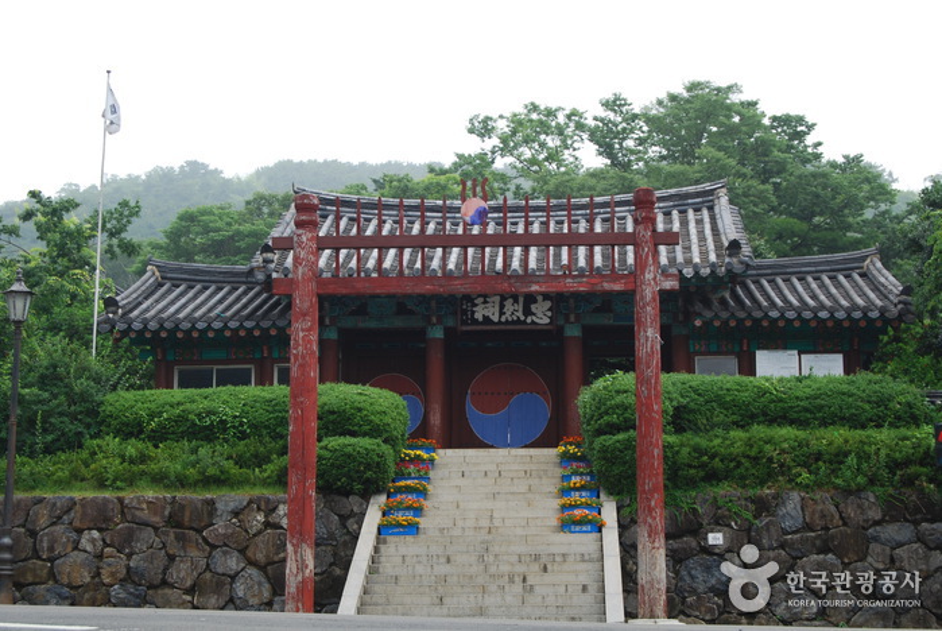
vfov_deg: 21.6
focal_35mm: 63
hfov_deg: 31.9
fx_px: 1651
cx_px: 471
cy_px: 316
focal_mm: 42
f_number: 9
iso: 100
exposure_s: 1/80
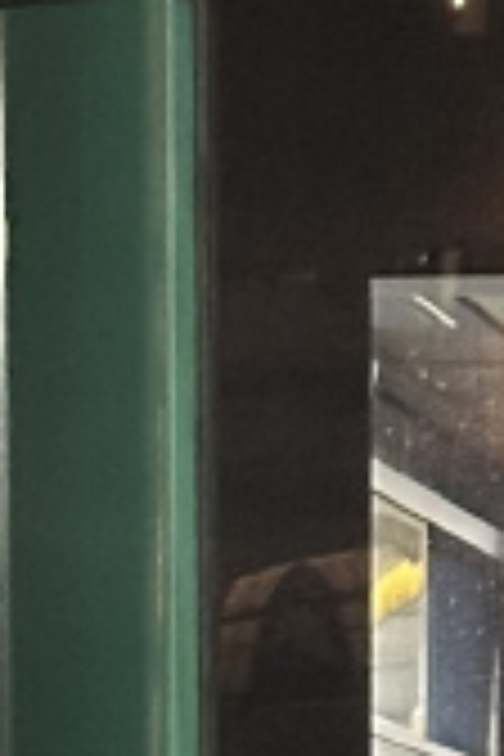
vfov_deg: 5.3
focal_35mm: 387
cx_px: 1811
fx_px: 8126
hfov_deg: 3.4
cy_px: 896
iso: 500
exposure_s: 1/25
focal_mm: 6.86
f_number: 1.78
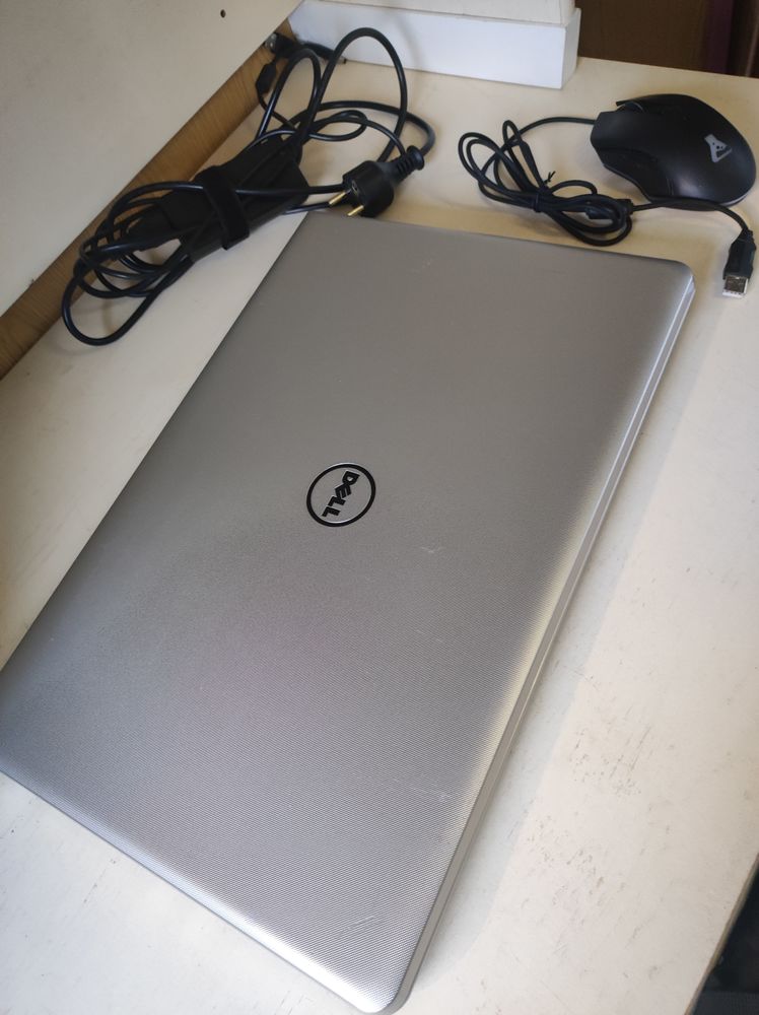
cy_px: 508
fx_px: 732
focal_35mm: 25
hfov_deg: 54.8
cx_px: 380
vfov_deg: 69.4
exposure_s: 1/33
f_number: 1.79
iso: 894
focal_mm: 4.7
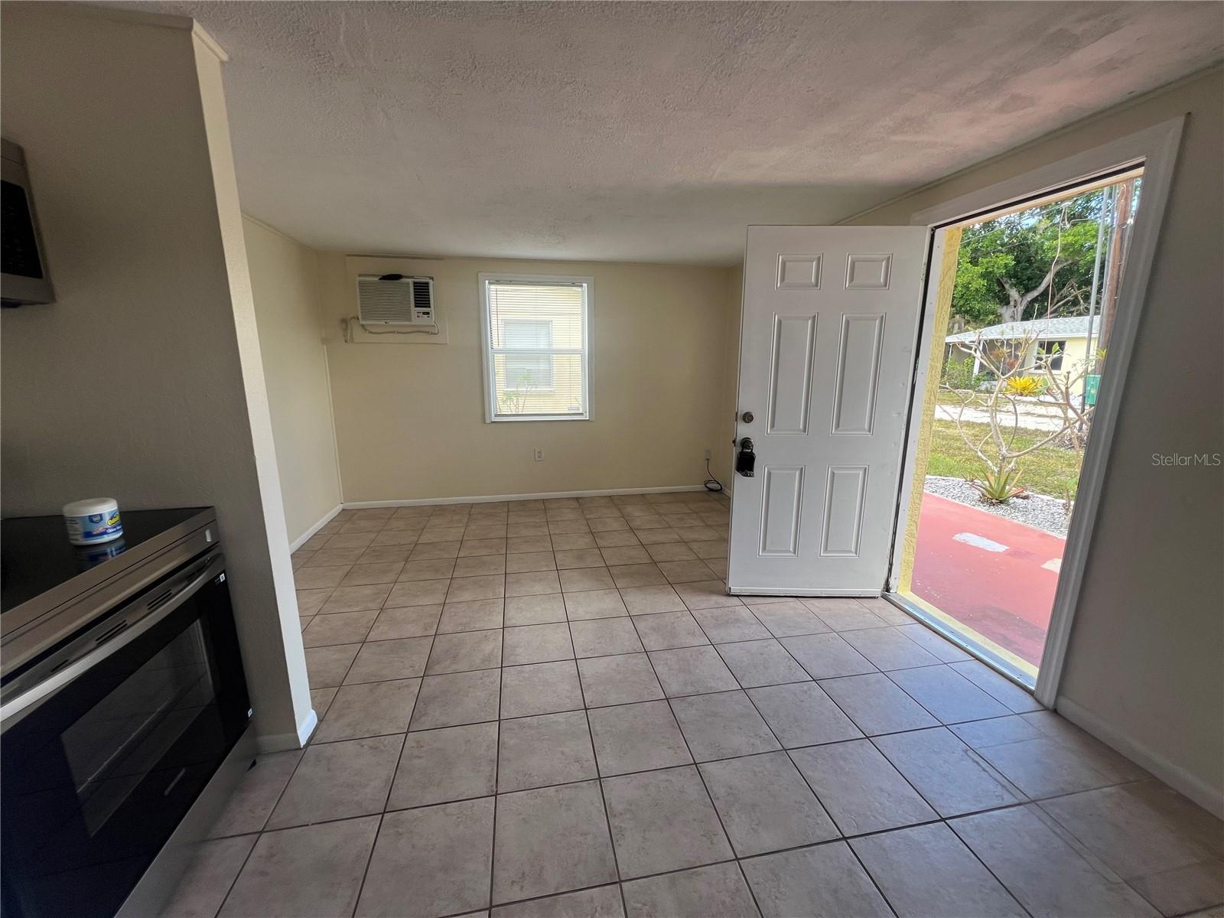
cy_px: 459
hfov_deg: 106.2
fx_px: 460
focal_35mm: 13
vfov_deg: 89.9
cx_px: 612
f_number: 1.8
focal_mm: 1.57
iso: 32
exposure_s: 1/99
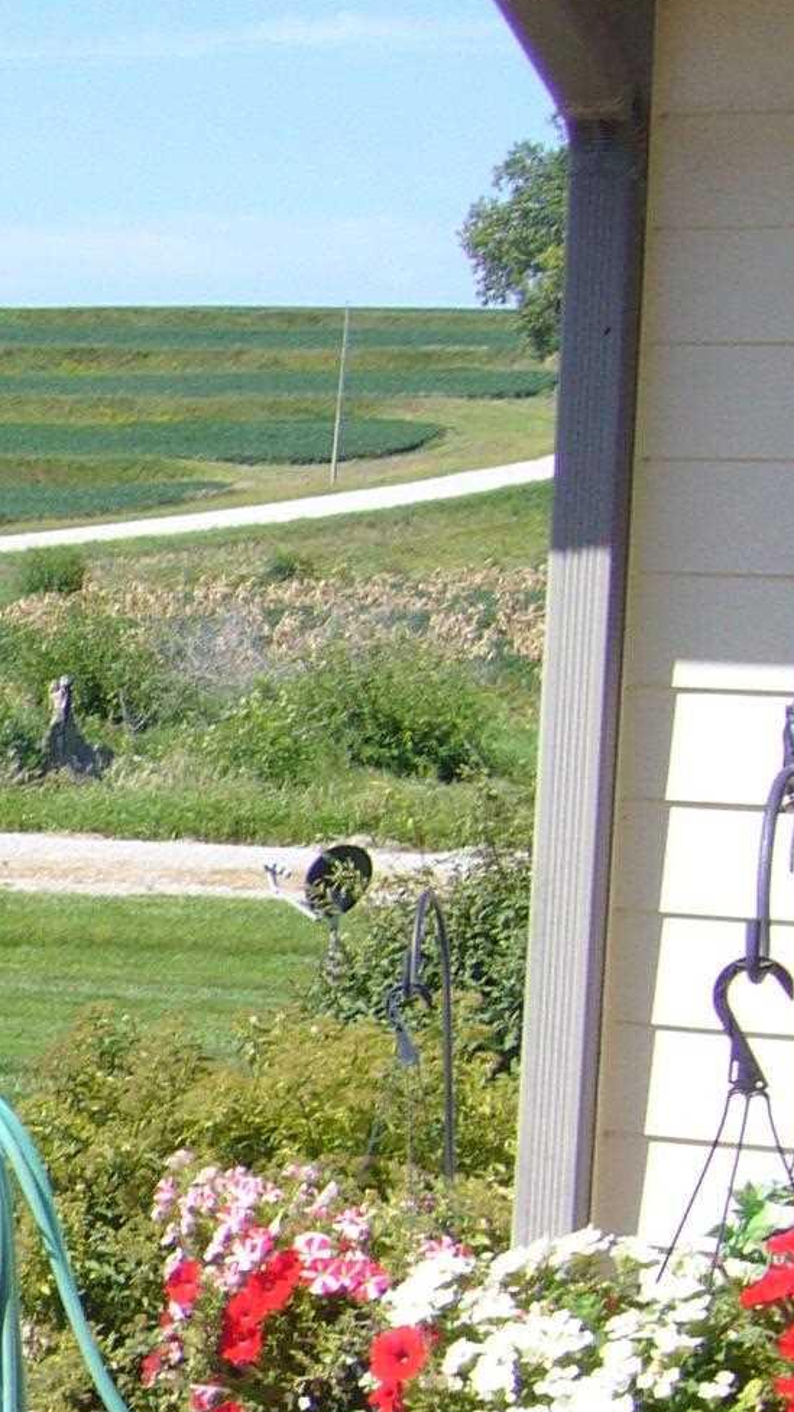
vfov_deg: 21.2
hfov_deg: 10.9
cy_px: 1032
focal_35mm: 100
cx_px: -881
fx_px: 3743
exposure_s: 1/250
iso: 80
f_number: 5.6
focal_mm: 5.8
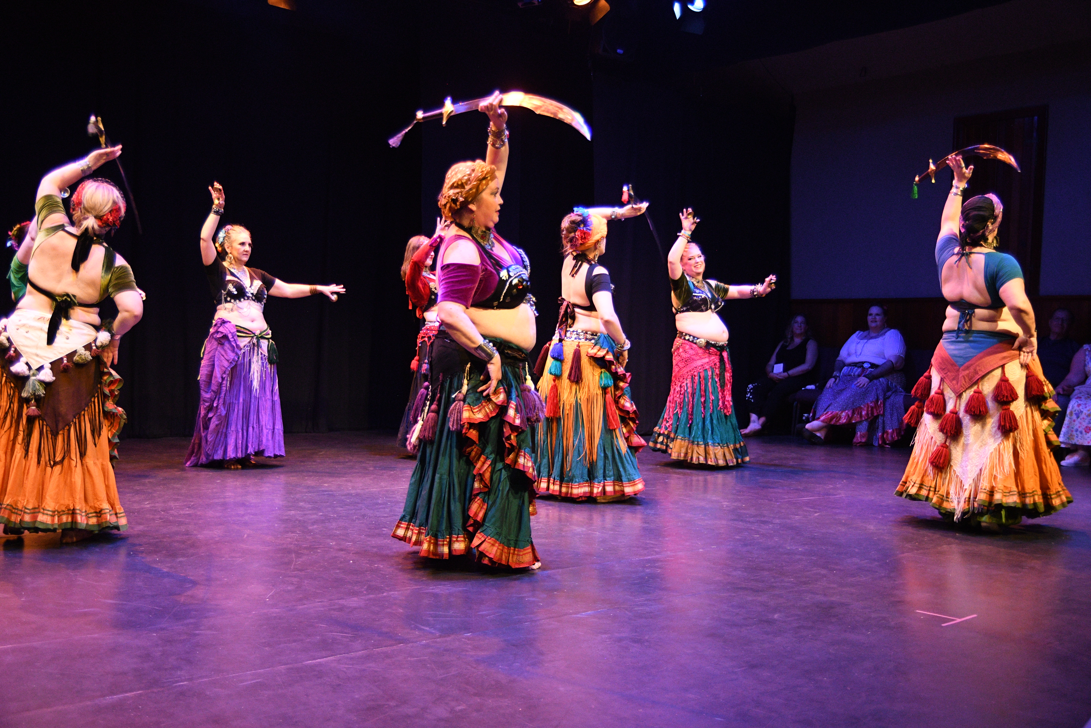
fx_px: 1091
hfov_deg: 53.1
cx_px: 546
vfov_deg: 36.9
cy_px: 364
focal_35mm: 36
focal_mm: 24
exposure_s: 1/160
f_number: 2.8
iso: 3200
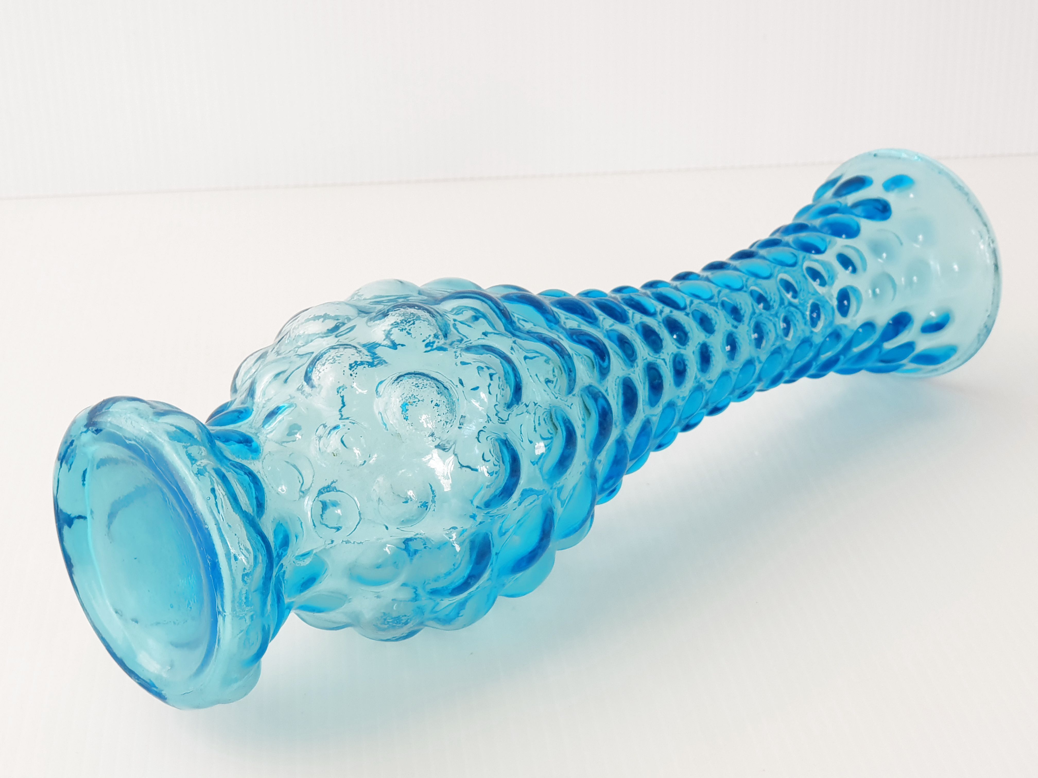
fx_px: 1559
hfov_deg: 36.8
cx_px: 519
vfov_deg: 28.0
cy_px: 389
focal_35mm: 52
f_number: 2.4
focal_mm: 6
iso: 50
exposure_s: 1/100
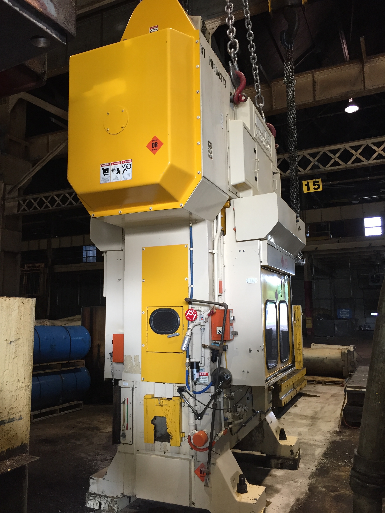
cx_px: 192
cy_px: 256
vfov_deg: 61.7
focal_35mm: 29
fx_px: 430
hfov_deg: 48.2
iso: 40
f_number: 2.2
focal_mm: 4.15
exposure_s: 1/30
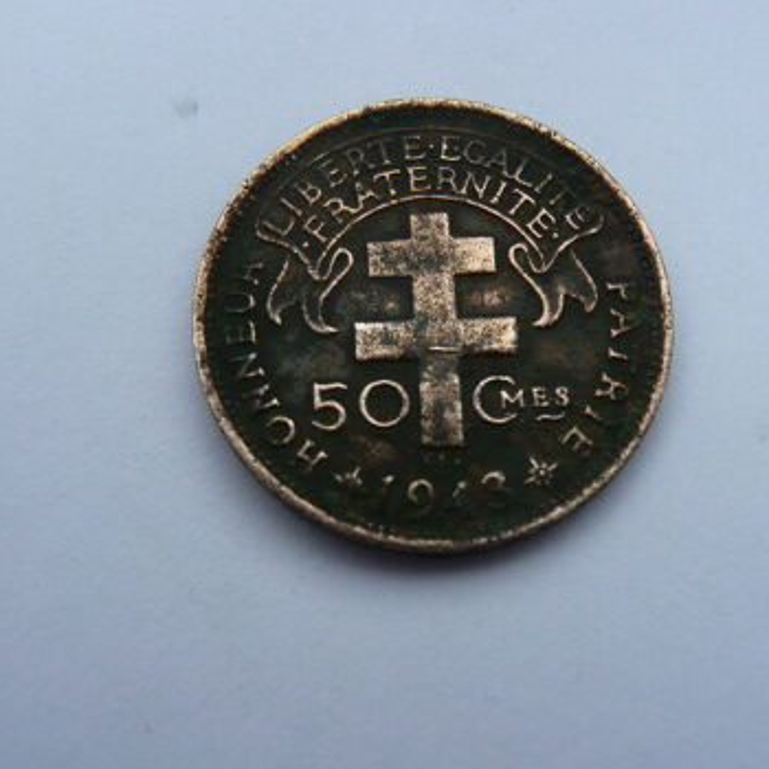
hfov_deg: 36.8
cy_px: 391
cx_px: 417
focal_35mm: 46
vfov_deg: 36.8
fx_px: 1156
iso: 100
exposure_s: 1/640
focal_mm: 5.2
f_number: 3.5
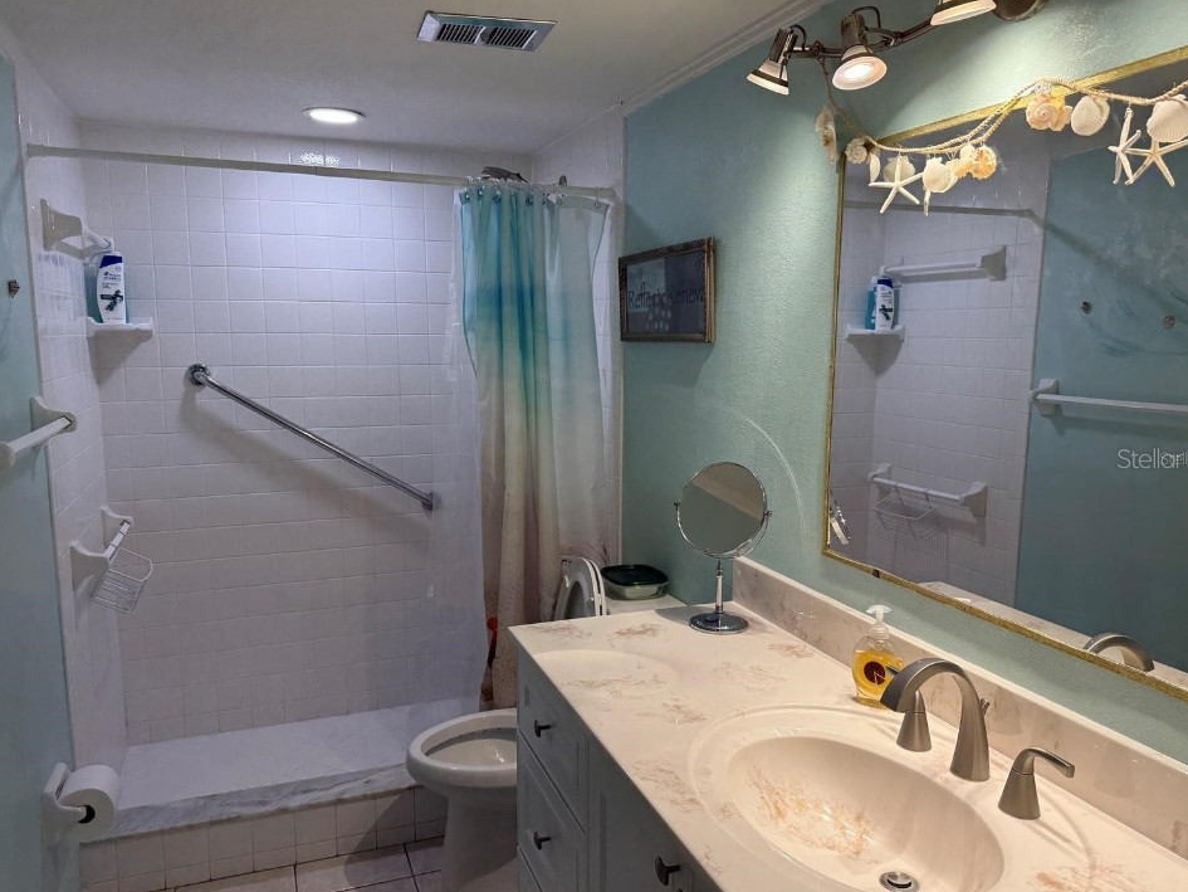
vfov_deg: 53.1
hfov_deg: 67.3
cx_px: 592
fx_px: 892
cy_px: 458
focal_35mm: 26
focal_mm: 6.76
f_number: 1.78
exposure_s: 1/227
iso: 100
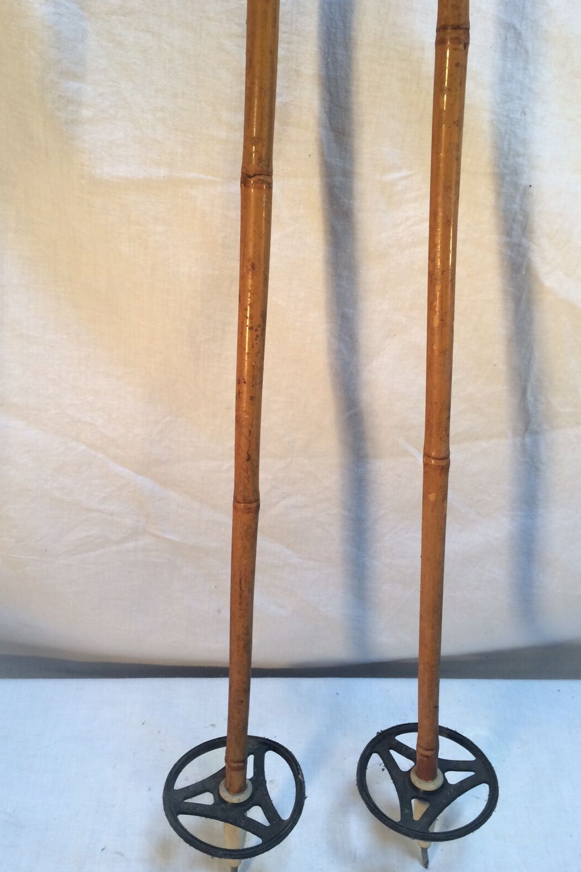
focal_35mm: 31
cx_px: 280
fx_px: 750
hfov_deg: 42.3
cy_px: 427
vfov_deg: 60.3
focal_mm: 4.15
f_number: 2.2
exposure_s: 1/33
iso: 50
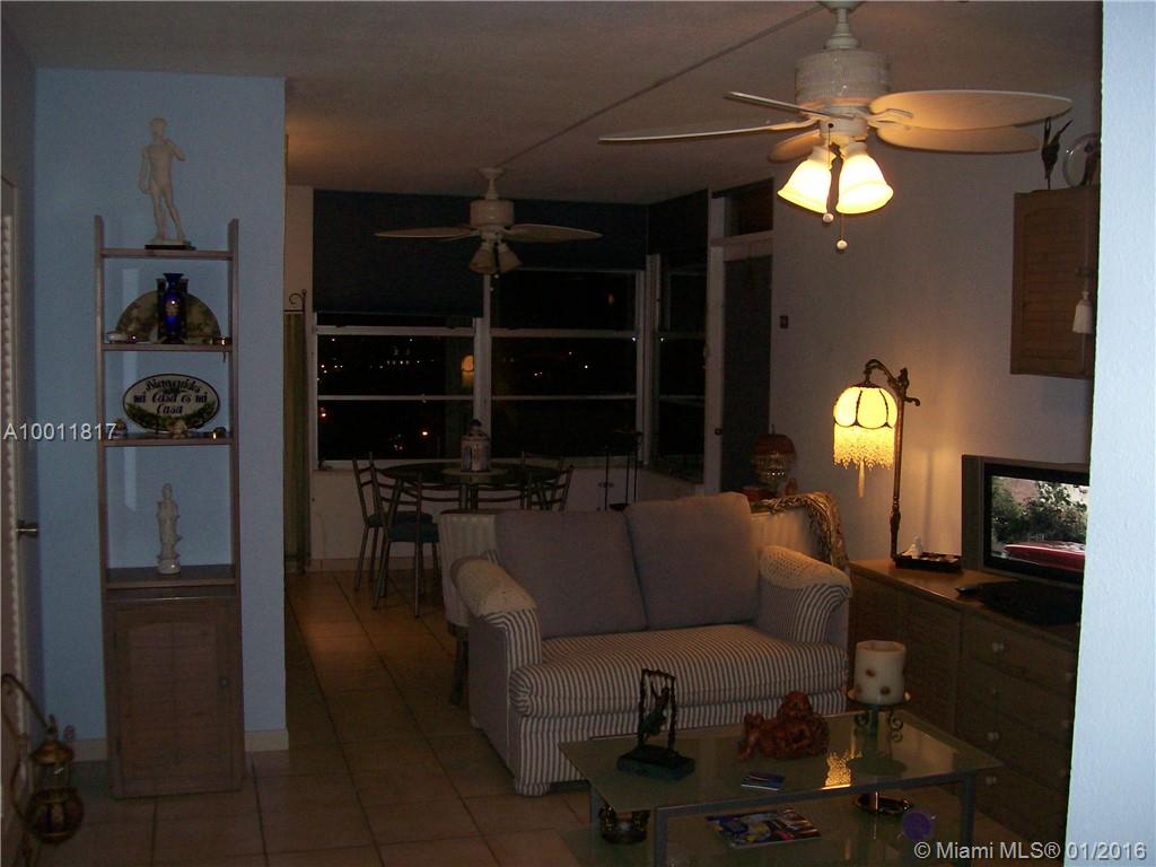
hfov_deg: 51.4
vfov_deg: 39.7
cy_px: 434
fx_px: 1202
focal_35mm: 36
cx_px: 578
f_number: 2.7
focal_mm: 6
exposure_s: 1/64
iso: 140
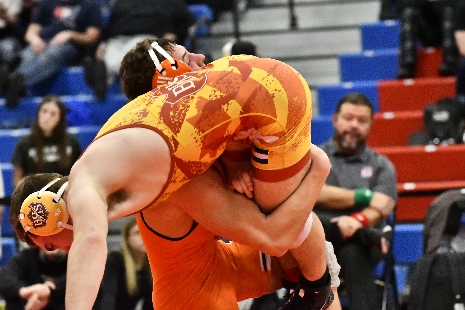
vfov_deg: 6.8
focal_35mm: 202
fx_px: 2609
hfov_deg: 10.2
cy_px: 155
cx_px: 232
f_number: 4
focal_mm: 135
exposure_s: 1/800
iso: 12800
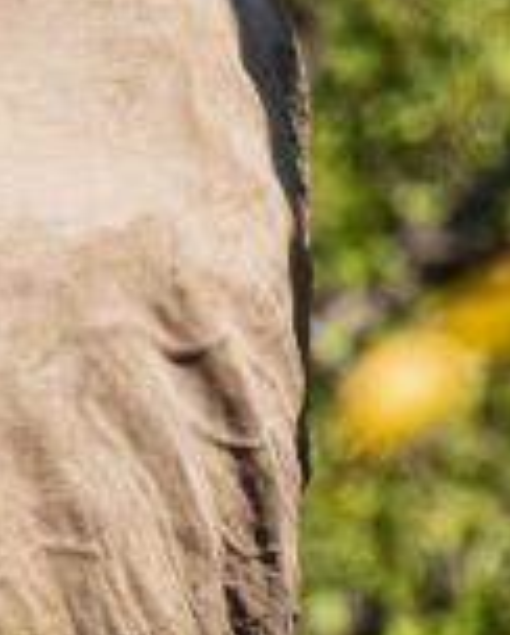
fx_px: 71233
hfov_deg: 0.4
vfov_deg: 0.5
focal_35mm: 3783
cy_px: 1191
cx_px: -667
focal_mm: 600
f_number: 8
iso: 640
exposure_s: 1/1600
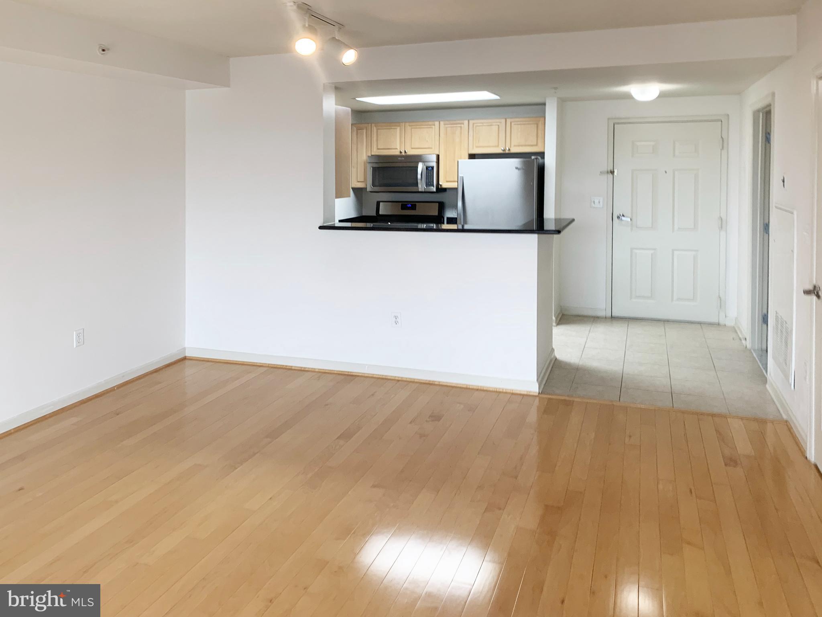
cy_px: 308
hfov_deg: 67.3
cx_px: 411
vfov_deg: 53.1
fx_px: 617
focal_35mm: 26
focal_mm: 4.25
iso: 50
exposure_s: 1/60
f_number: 1.8
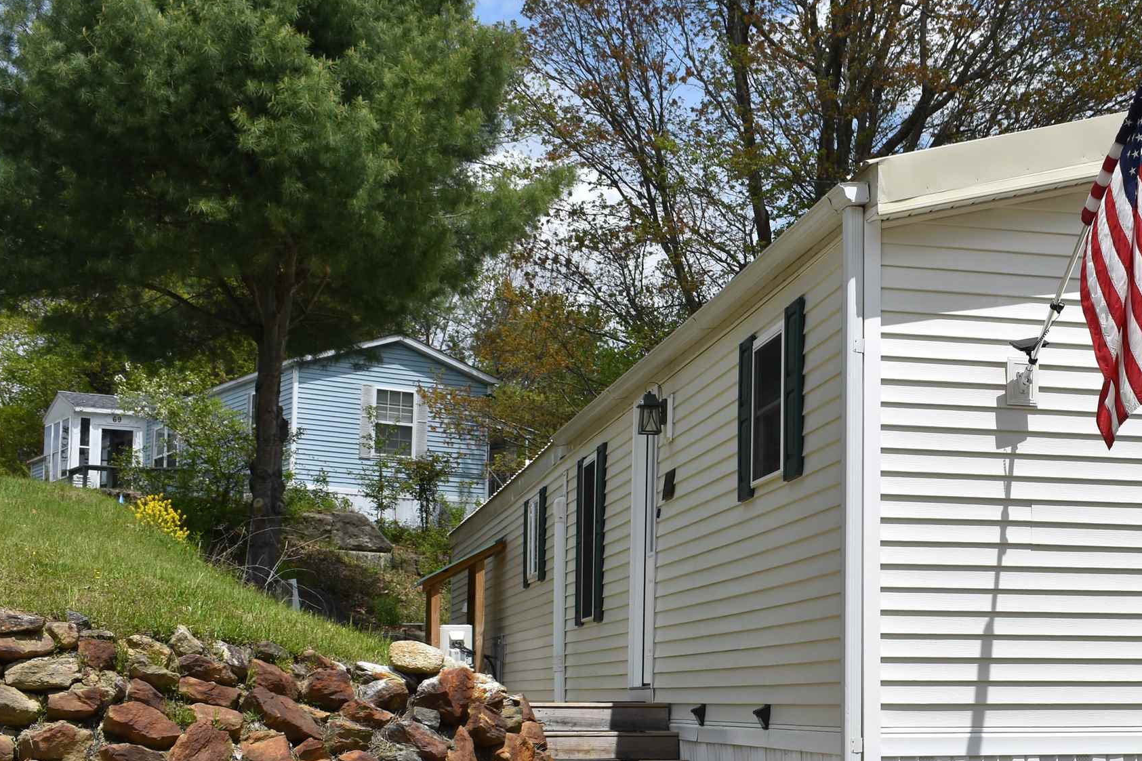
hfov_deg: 31.2
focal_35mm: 63
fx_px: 1995
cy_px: 525
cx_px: 904
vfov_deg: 21.5
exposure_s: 1/500
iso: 100
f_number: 9
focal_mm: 23
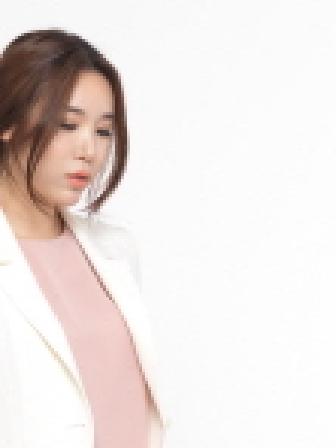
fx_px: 3261
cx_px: 130
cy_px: 427
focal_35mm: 252
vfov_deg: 7.8
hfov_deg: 5.9
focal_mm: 80
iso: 100
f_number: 9
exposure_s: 1/250
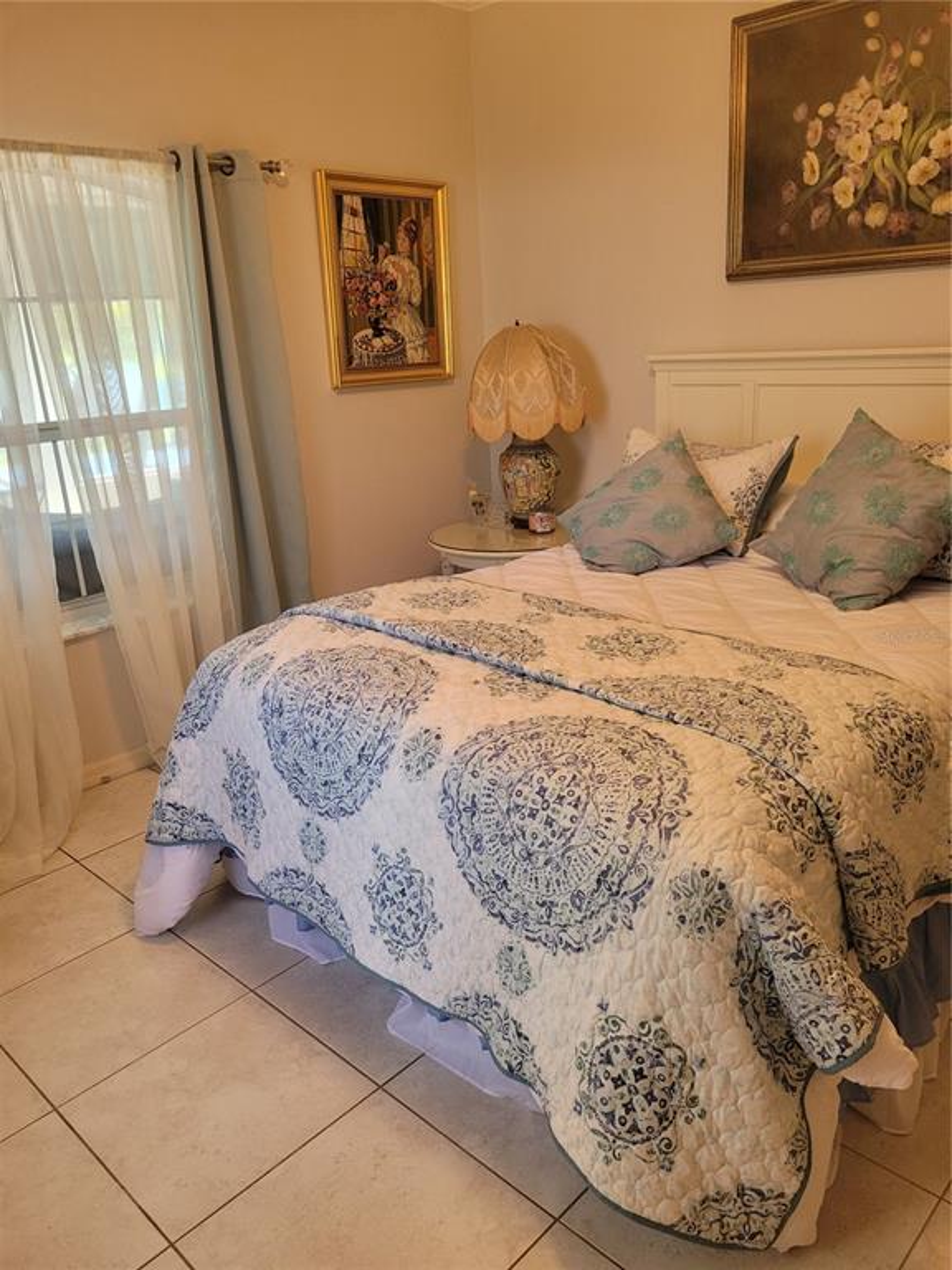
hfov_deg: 53.1
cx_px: 476
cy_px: 635
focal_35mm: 26
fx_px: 953
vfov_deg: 67.3
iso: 250
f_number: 1.8
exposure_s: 1/60
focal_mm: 5.4
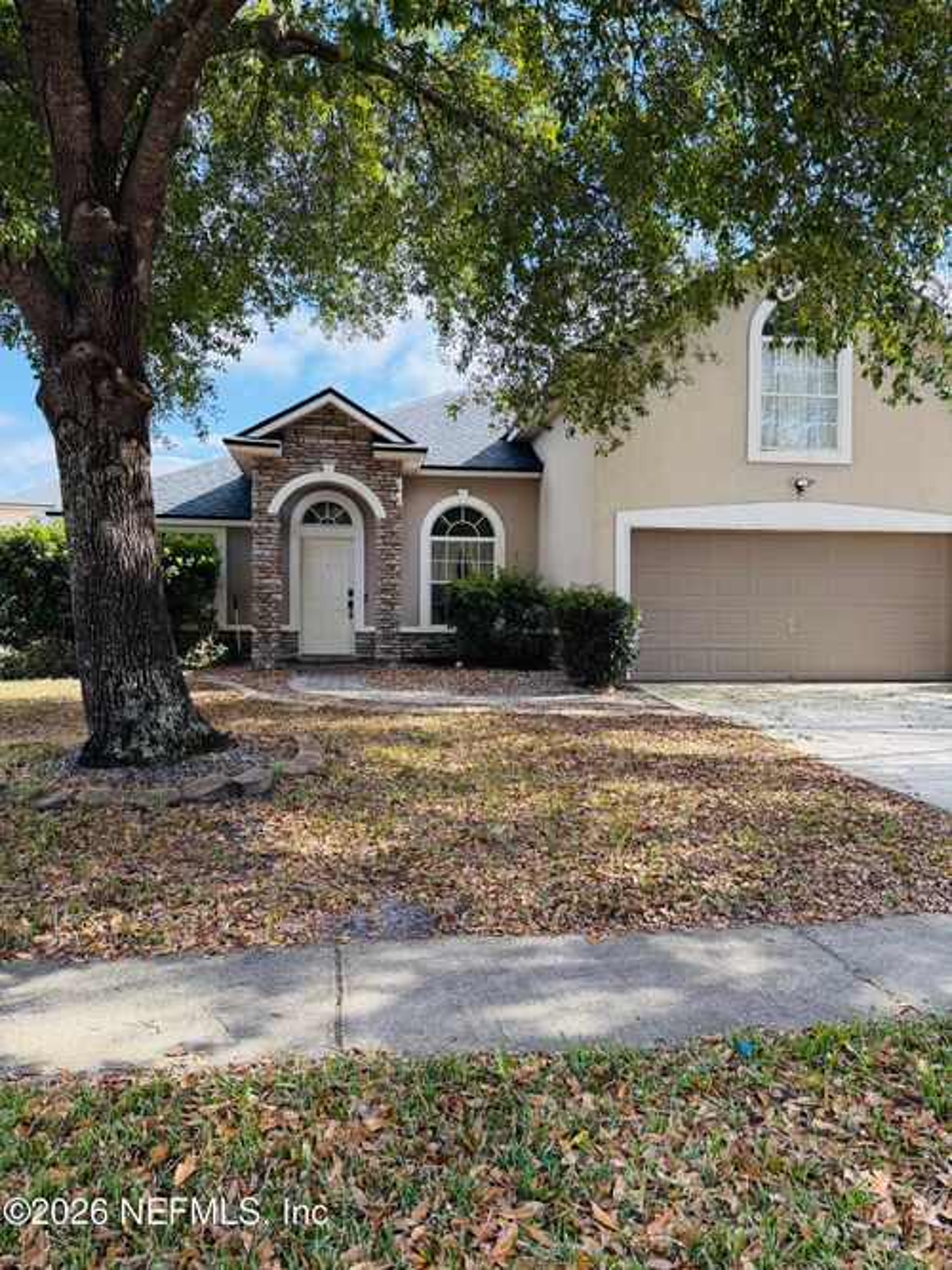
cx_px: 476
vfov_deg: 71.6
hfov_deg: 56.8
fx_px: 880
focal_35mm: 24
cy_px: 635
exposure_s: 1/1122
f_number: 1.78
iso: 100
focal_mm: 6.76
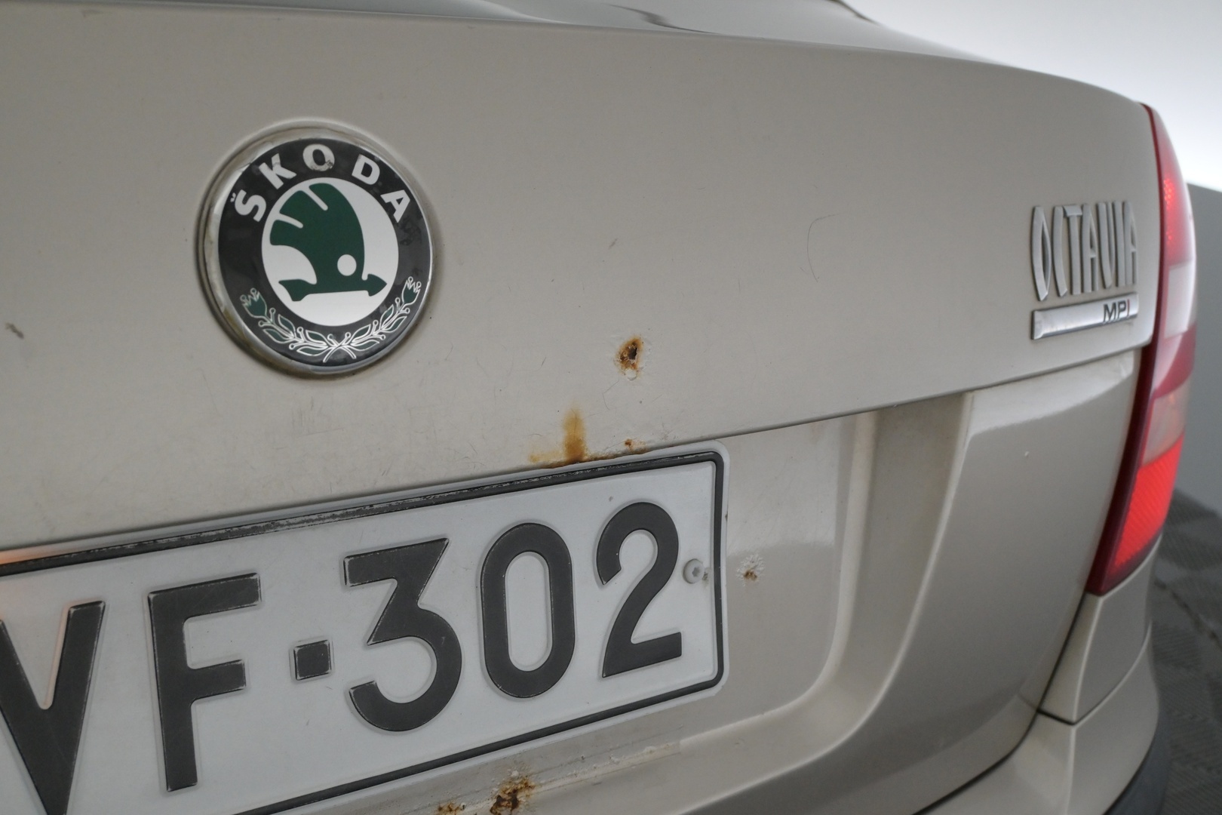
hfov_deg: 49.6
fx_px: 1324
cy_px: 408
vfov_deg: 34.2
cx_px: 611
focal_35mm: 39
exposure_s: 1/200
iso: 2500
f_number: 7.1
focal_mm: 26
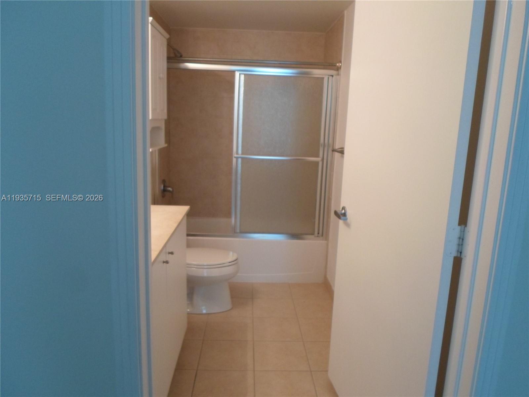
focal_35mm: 25
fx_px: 382
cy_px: 198
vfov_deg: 54.9
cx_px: 264
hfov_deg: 69.4
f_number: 2.5
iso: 160
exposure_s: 1/30
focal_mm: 4.5
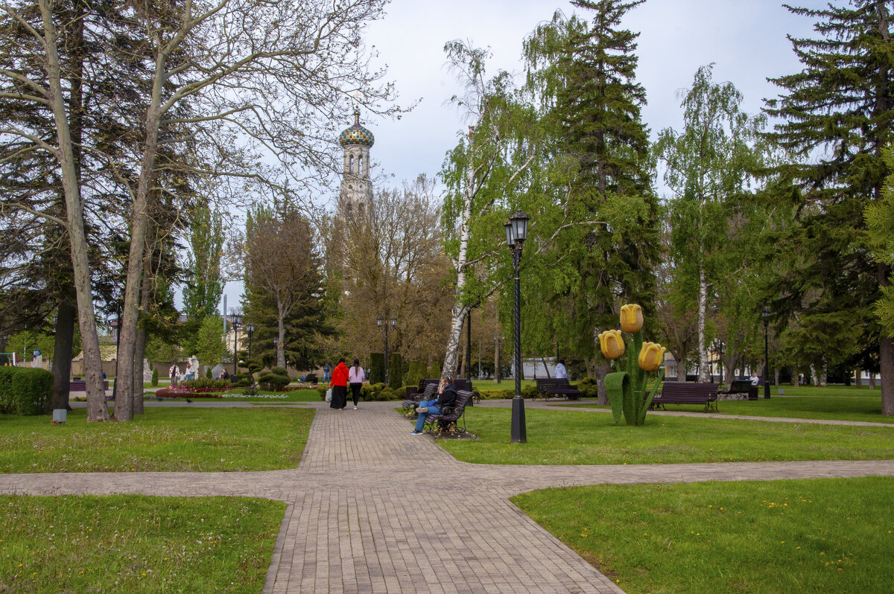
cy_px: 297
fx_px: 1117
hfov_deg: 43.6
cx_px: 447
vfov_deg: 29.8
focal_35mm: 45
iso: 640
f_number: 18
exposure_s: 1/200
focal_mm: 30
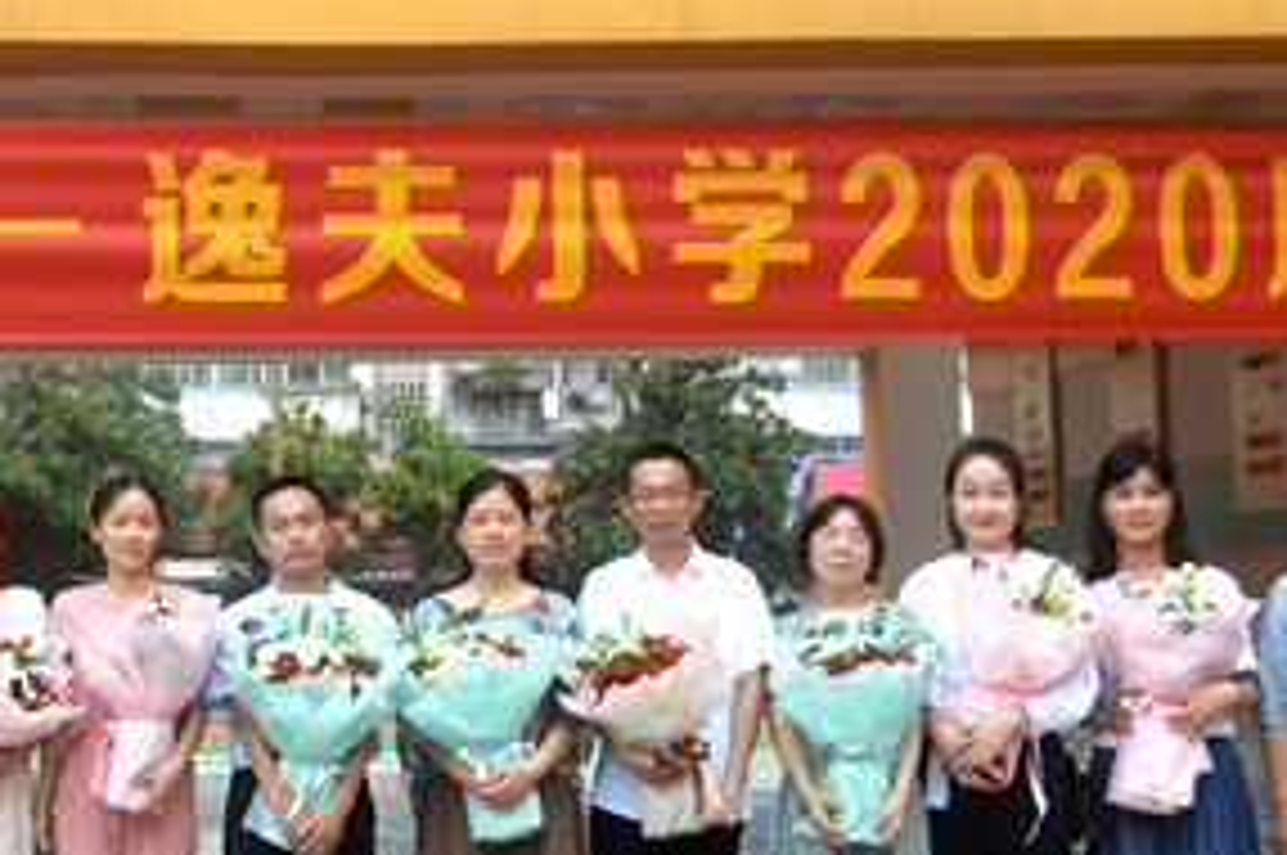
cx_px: 324
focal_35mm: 84
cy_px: 281
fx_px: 3000
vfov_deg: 16.2
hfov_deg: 24.0
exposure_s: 1/80
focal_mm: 20
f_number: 4.5
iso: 400
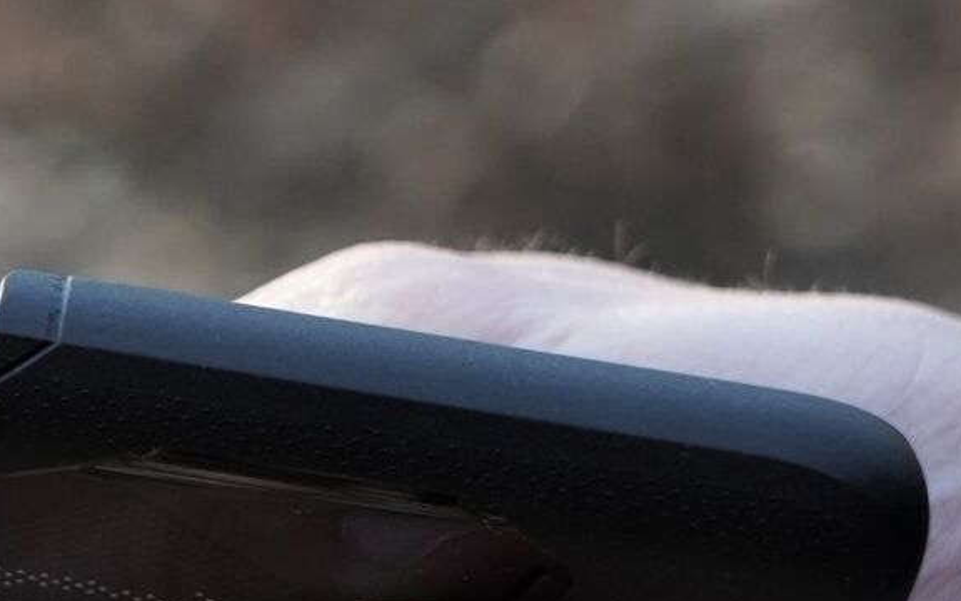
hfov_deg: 8.7
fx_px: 6233
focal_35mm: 238
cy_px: 342
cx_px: -259
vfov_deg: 5.5
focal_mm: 70
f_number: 7.1
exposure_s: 1/160
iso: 1000
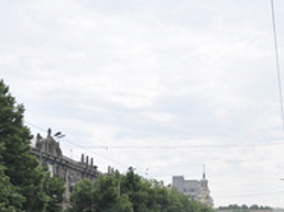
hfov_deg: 21.6
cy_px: 186
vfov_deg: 18.8
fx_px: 631
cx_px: 414
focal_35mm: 77
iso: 200
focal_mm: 18
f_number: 13
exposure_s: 1/160
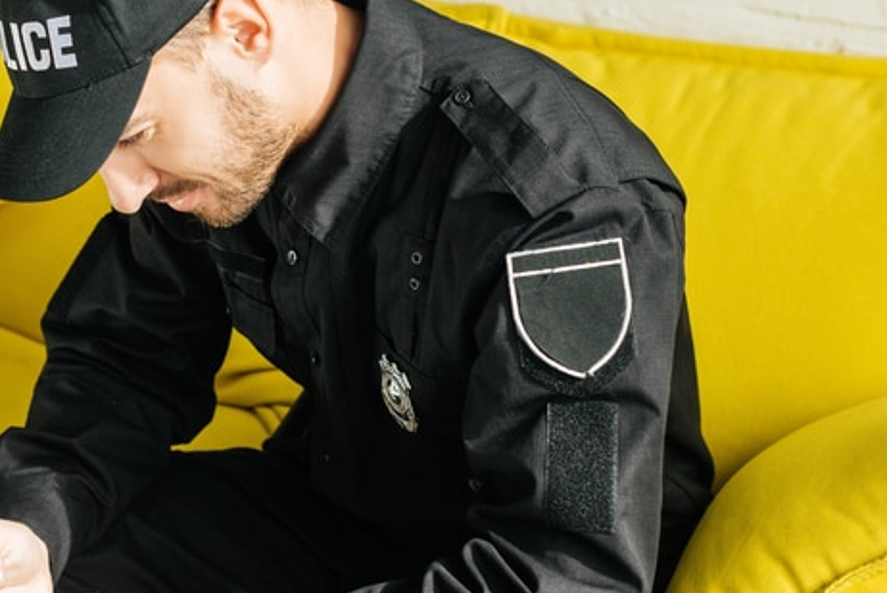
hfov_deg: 18.7
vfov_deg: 12.7
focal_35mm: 108
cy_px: 233
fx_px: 2663
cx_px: 155
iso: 250
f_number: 3.5
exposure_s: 1/160
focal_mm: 50
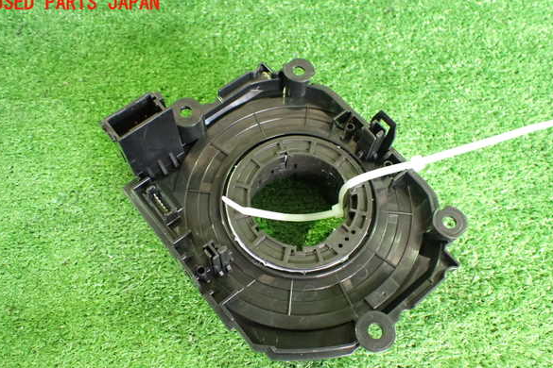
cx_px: 271
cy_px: 204
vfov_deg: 41.1
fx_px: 492
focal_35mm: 32
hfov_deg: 58.7
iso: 1250
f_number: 2.3
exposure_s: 1/30
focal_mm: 5.4
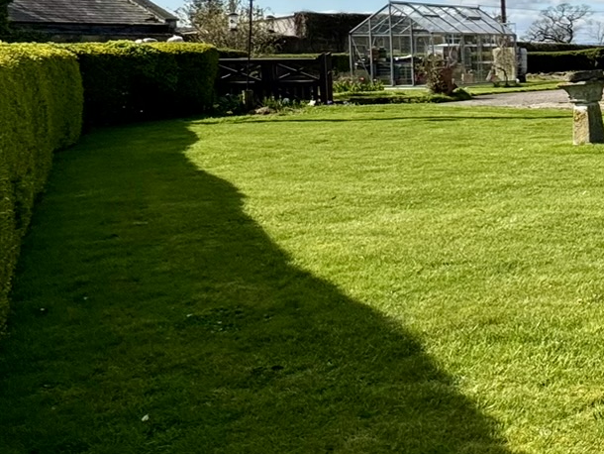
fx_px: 820
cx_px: 998
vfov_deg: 30.1
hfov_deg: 24.9
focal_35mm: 47
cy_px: 86
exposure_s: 1/1880
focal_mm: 2.22
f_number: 2.2
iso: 50
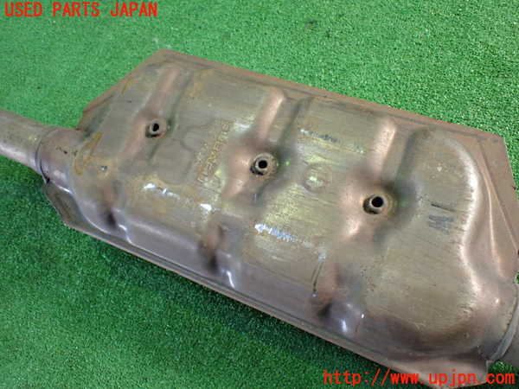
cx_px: 260
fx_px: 450
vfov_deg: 46.8
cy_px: 194
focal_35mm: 30
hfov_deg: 60.0
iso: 800
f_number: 2.3
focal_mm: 5.4
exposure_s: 1/125
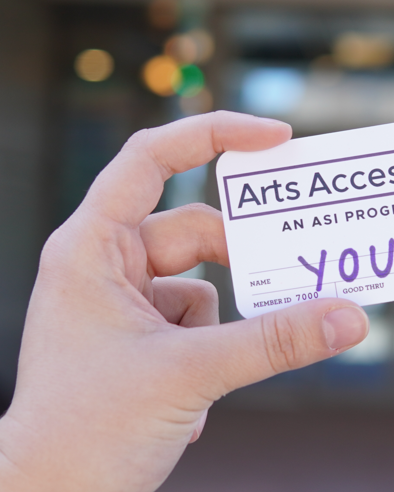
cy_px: 238
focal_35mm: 111
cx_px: 305
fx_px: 1618
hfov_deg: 13.8
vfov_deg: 17.3
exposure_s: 1/320
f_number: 2.8
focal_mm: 30
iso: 125
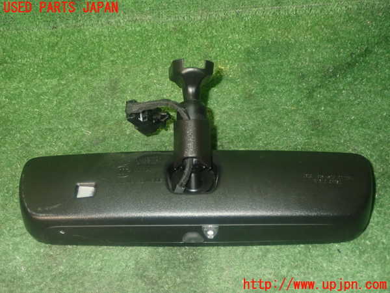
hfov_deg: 42.9
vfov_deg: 32.9
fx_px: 496
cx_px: 195
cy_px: 146
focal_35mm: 44
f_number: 9
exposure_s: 1/40
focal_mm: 7.84
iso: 800
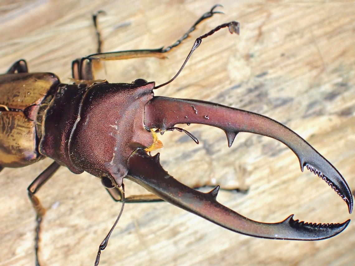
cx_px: 178
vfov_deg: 14.8
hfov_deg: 19.6
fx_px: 1026
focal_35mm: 100
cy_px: 133
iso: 400
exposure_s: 1/400
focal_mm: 18
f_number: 4.9
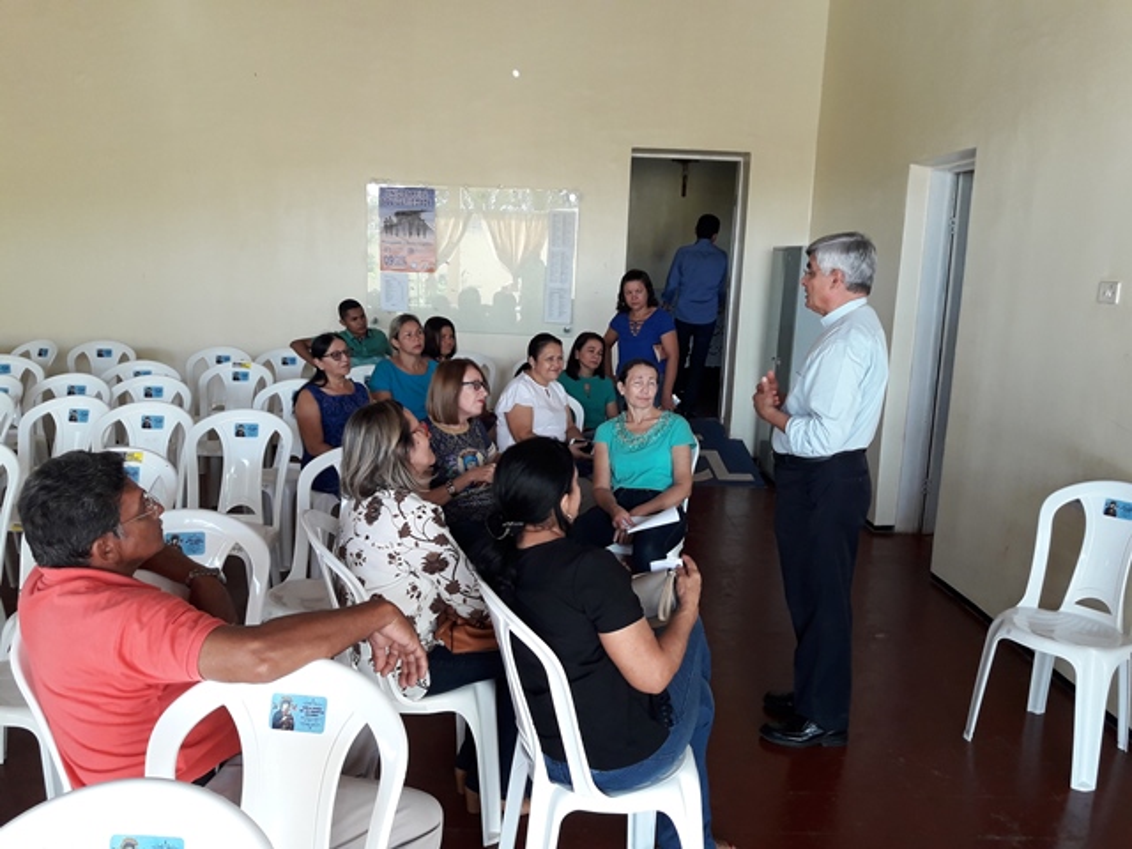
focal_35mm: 28
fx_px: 916
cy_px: 424
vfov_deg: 49.7
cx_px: 566
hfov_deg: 63.4
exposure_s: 1/120
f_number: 1.9
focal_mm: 3.7
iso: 80
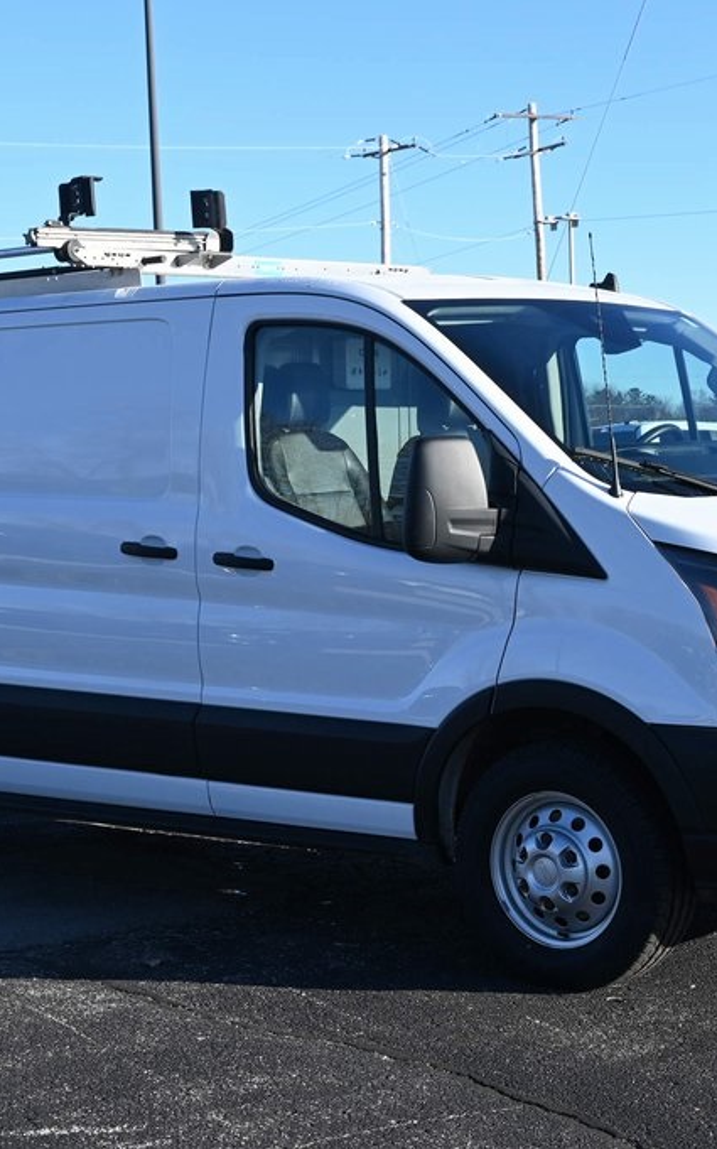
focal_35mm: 70
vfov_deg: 29.3
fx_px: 2196
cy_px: 574
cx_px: 371
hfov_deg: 18.5
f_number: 6.3
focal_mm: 30.5
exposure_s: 1/320
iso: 100
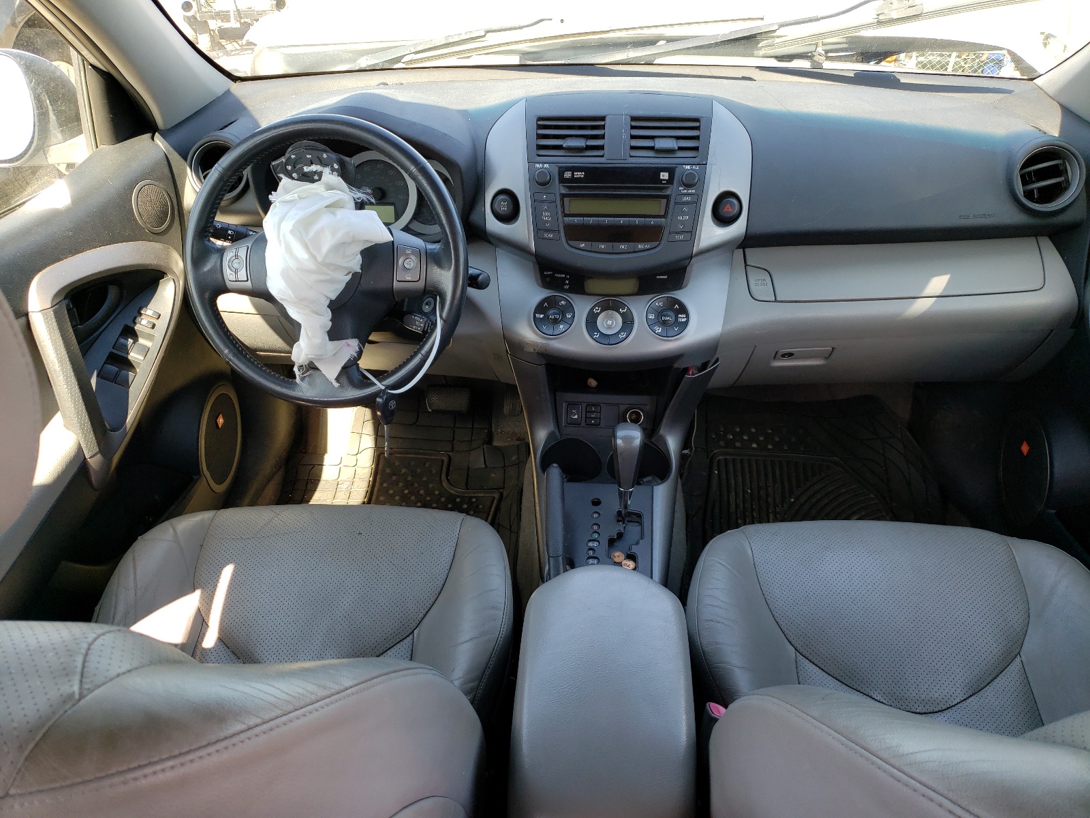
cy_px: 409
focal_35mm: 26
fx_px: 819
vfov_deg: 53.1
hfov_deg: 67.3
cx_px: 545
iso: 50
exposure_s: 1/169
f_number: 1.5
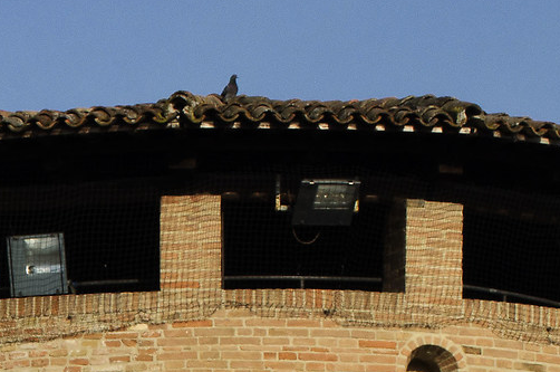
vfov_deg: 3.9
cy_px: 844
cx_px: -435
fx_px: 5343
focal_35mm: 344
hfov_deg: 5.9
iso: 250
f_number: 14
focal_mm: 48
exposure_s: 1/320
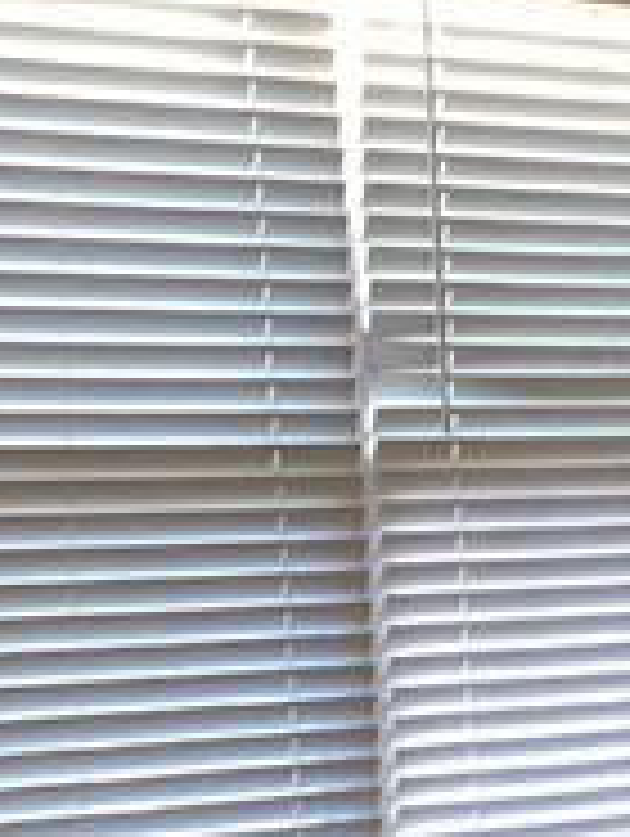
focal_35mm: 128
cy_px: 882
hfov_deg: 11.1
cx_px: 958
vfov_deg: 15.1
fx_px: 3099
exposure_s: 1/60
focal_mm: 3.3
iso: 250
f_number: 2.4
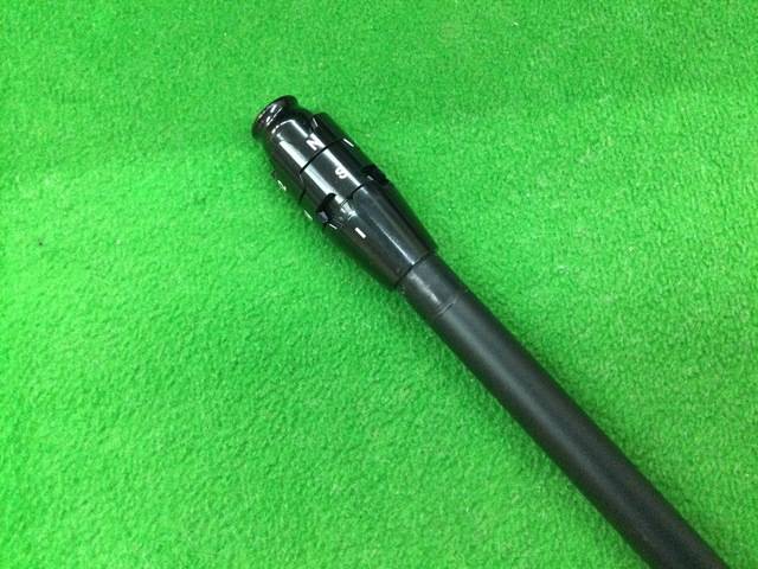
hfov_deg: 58.4
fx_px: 679
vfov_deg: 45.4
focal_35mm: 31
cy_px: 284
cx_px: 379
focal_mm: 3.3
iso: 200
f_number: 2.4
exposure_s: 1/30
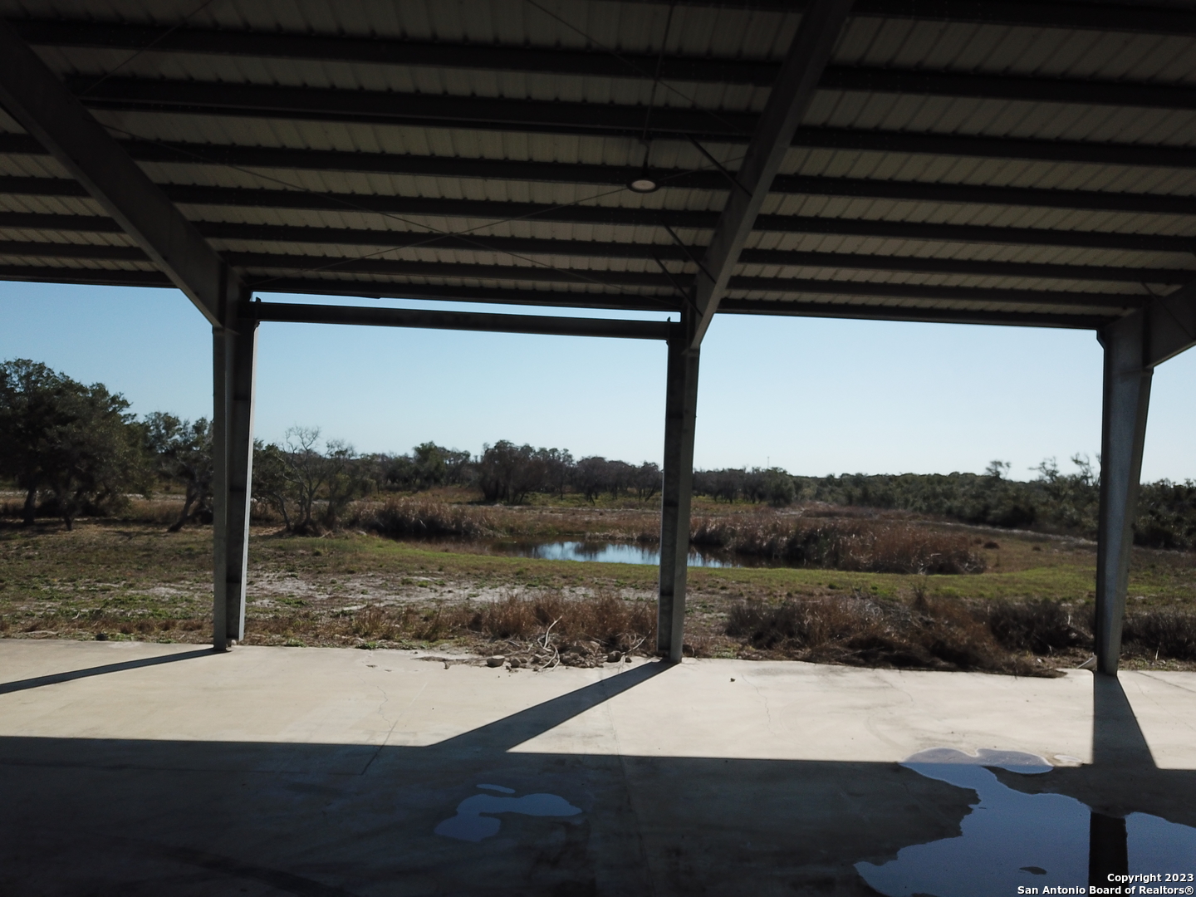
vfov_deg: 53.1
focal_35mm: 26
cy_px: 448
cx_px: 598
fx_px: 898
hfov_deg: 67.3
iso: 100
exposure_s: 1/2695
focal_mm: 4.73
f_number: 2.2
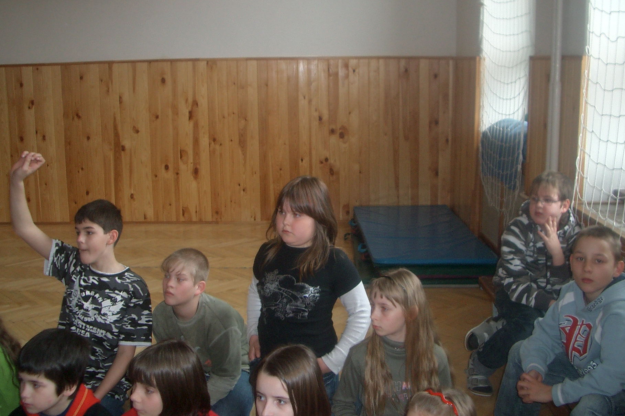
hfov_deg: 47.4
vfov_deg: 32.6
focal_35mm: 41
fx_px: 712
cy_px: 192
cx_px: 308
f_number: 2.6
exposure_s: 1/40
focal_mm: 5.8
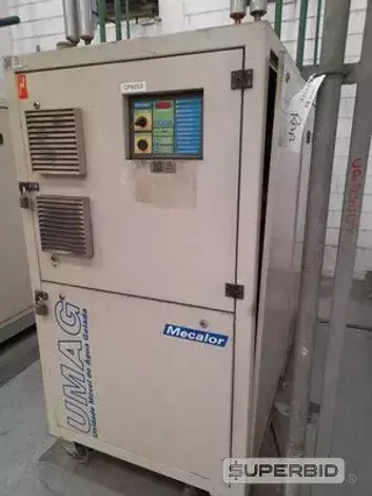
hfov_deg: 54.9
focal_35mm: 25
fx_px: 358
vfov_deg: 69.4
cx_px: 186
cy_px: 248
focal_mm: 4.6
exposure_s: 1/60
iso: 100
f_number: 2
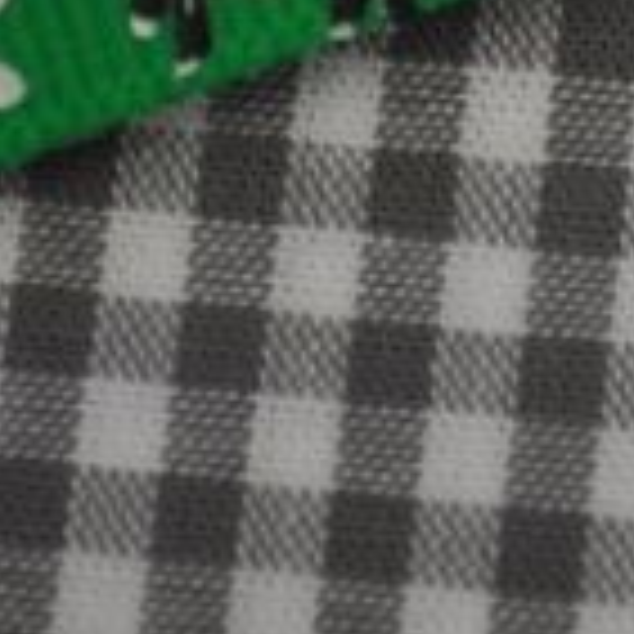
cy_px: -542
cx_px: 998
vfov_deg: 5.2
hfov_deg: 5.2
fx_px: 6879
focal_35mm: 332
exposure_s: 1/60
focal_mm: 46
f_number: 5.3
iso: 450
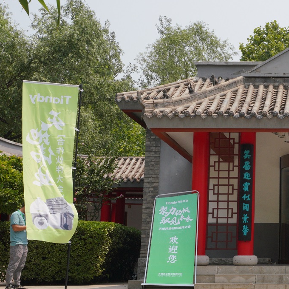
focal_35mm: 85
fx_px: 803
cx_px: 332
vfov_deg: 20.4
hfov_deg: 19.4
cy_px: 109
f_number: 11
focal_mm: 28
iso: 250
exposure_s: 1/400
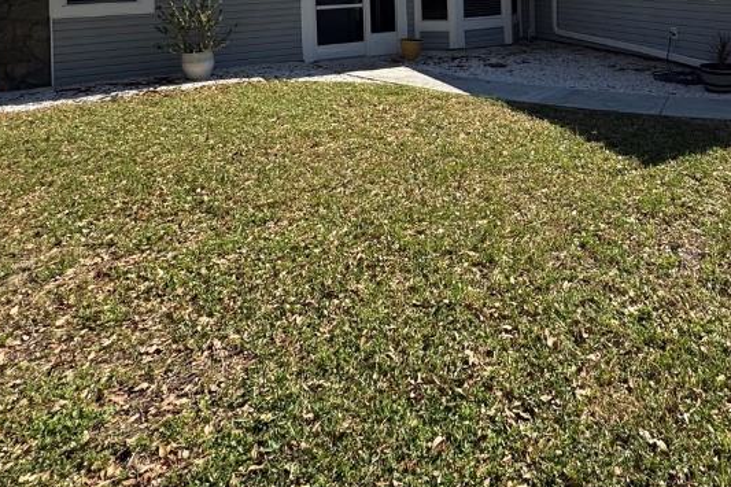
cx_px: 534
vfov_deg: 39.6
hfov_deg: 62.4
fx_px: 568
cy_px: -23
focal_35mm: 28
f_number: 2.2
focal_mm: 2.22
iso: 50
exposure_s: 1/1506
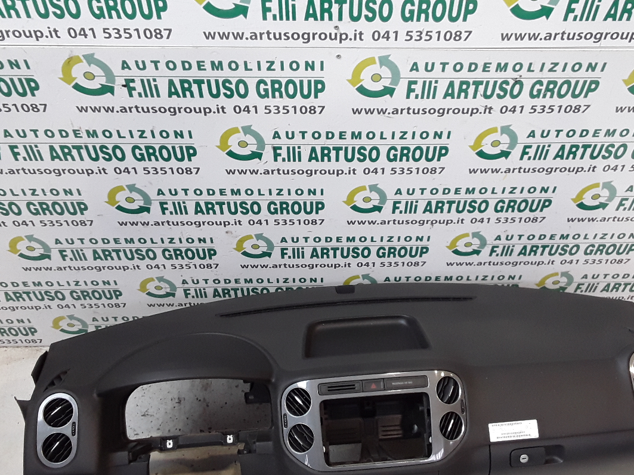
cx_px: 357
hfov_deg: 44.7
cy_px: 284
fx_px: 769
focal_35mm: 42
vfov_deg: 34.2
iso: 224
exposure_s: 1/33
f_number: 2.2
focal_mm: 3.3
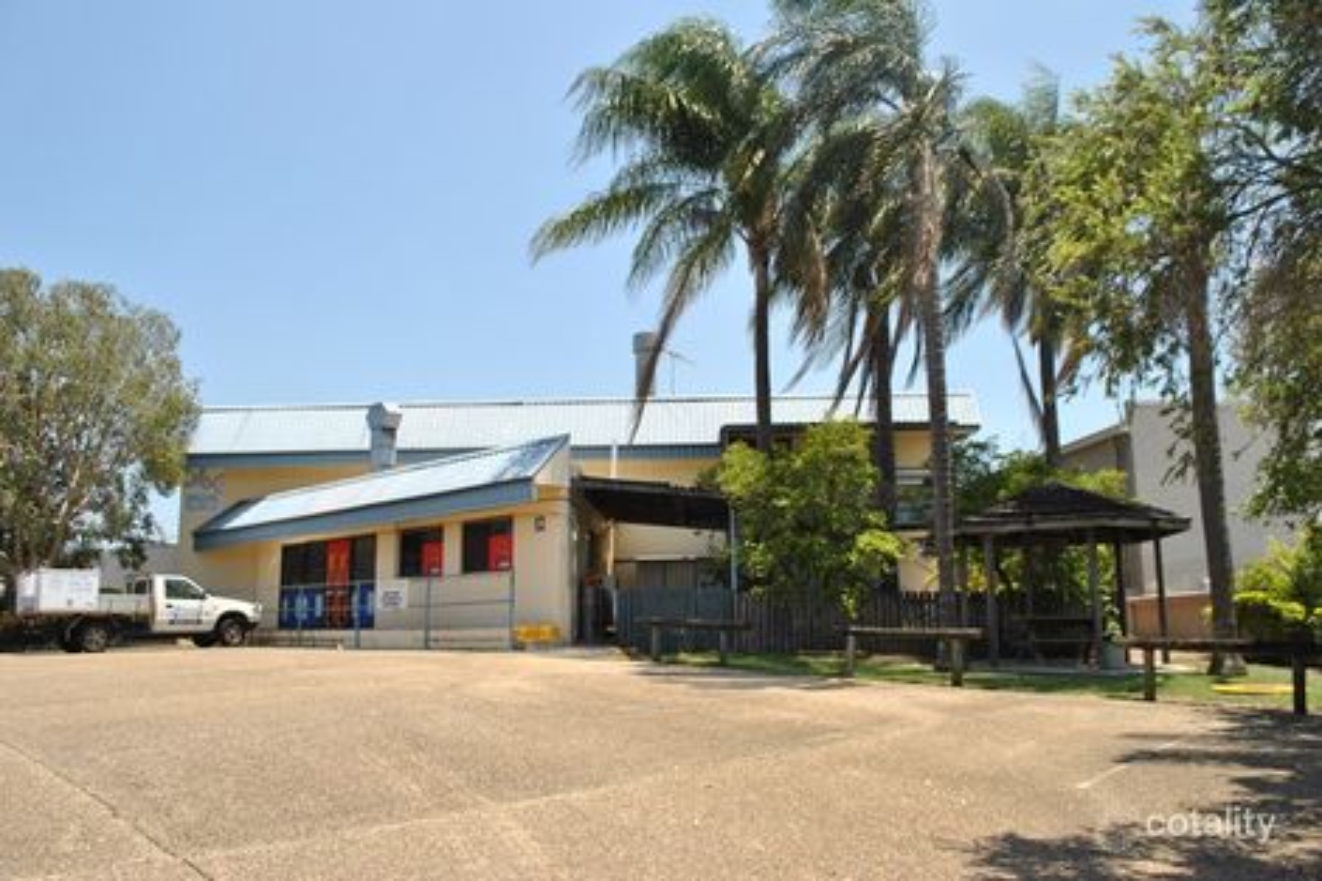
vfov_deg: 47.9
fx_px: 991
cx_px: 661
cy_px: 440
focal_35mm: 27
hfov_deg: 67.4
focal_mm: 18
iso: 100
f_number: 7.1
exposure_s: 1/200
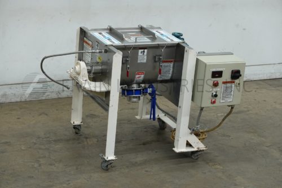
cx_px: 141
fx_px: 728
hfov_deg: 21.9
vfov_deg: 14.7
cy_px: 94
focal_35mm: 93
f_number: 4
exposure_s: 1/100
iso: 400
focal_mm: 33.98
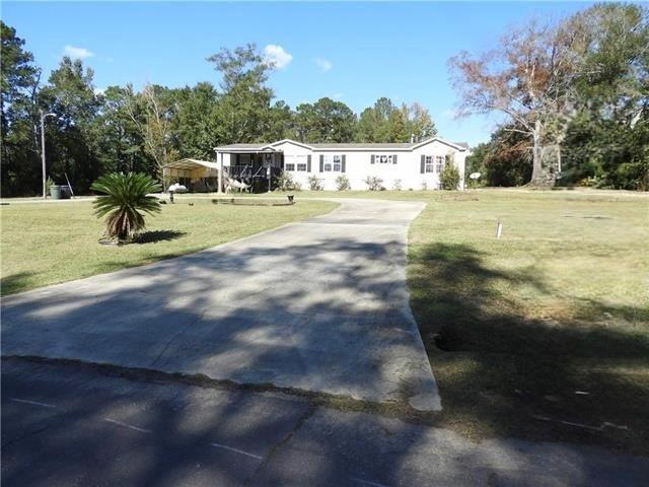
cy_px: 244
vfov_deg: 56.8
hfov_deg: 71.6
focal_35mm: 24
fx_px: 450
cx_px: 324
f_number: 3.3
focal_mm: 4.3
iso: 100
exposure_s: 1/640
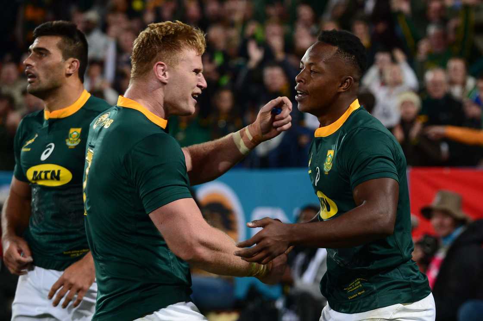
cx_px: 242
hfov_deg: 17.1
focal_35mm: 120
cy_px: 160
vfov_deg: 11.4
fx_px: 1609
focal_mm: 120
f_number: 2.8
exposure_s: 1/640
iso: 1600
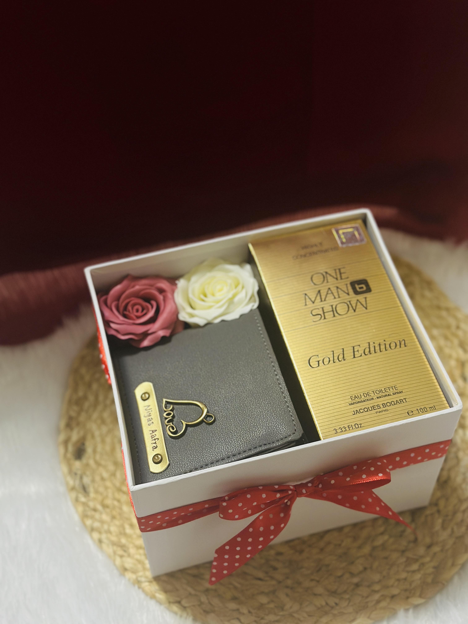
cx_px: 234
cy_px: 312
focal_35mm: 48
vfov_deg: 39.7
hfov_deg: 30.3
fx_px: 865
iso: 250
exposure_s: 1/50
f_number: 1.78
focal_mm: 6.86
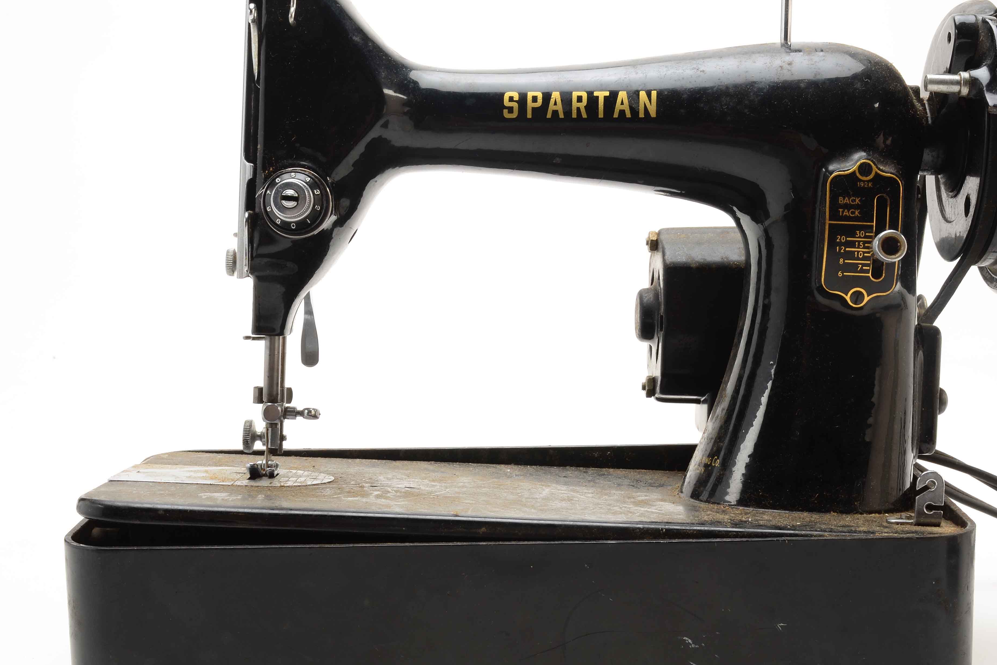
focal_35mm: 68
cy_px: 342
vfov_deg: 20.0
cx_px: 508
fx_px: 1883
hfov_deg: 29.7
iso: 100
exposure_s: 1/160
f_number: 18
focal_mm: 34
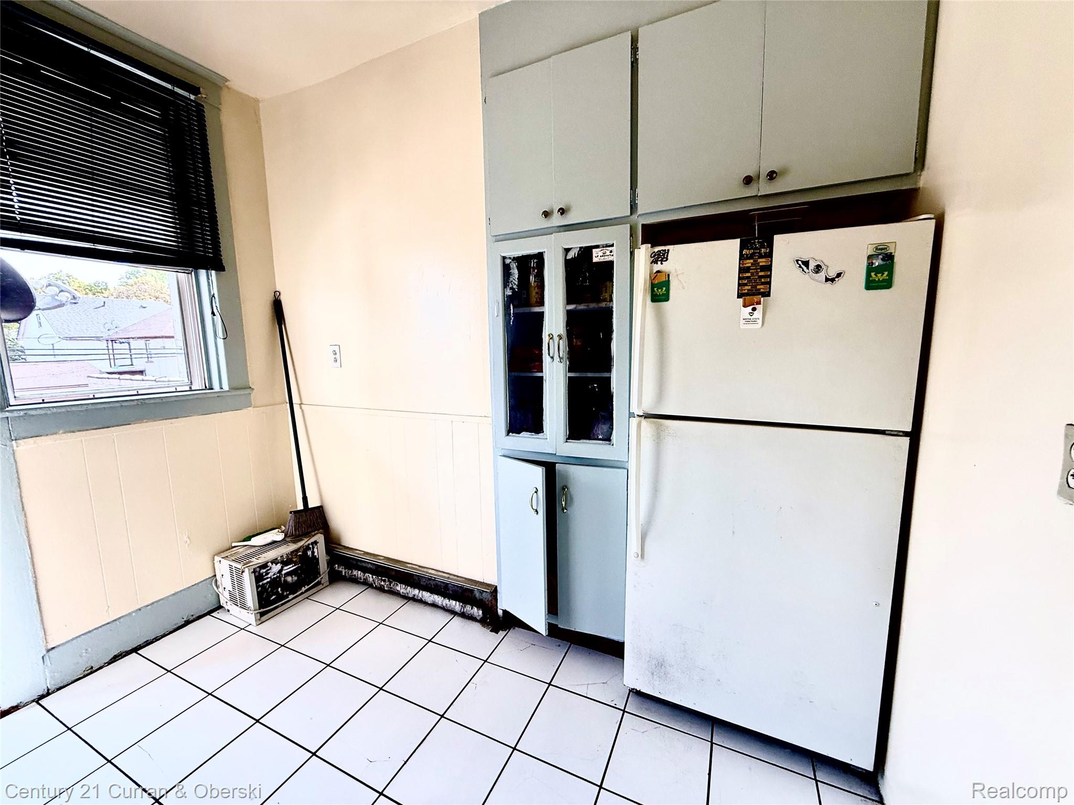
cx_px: 537
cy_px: 402
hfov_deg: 102.1
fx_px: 434
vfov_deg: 85.7
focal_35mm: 14
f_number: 2.2
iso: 100
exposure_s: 1/99
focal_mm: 2.22
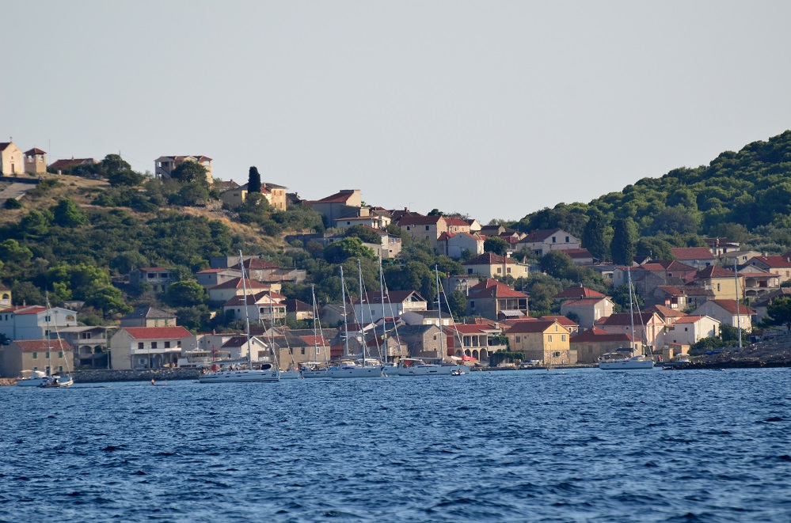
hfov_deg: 4.6
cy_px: 262
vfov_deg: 3.0
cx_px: 396
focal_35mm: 450
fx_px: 9864
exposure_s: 1/1250
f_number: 6.3
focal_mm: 300
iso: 400
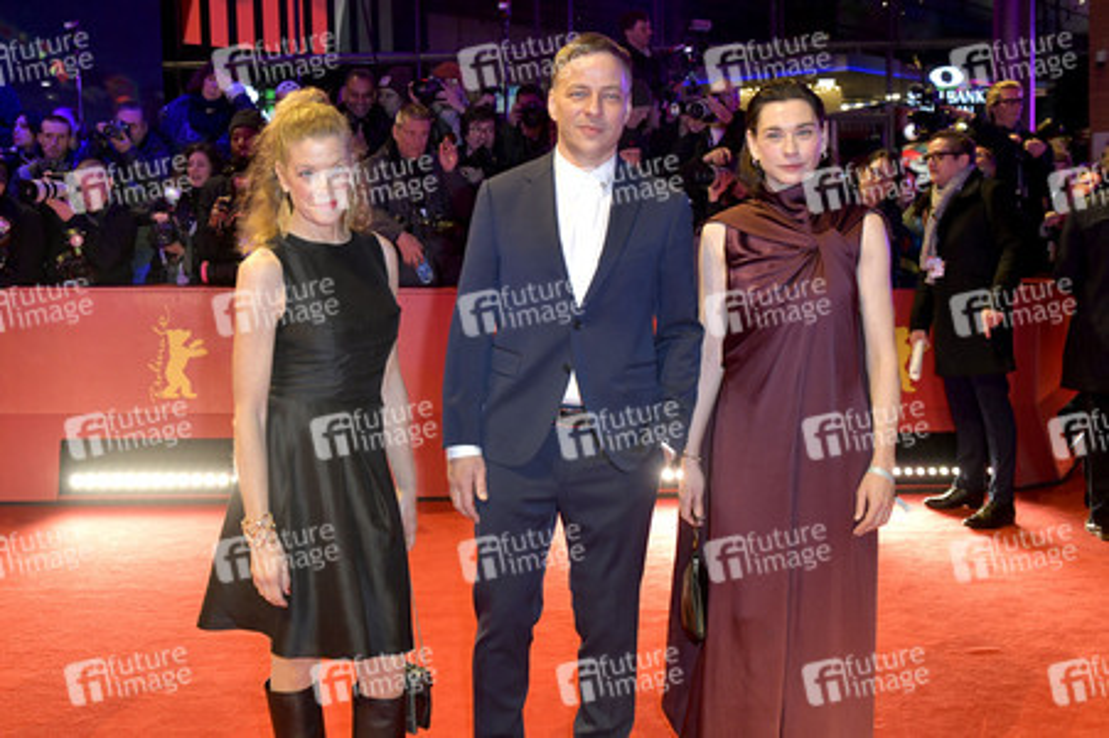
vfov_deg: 38.8
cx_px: 554
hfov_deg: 55.8
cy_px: 369
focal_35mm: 34
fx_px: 1047
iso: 1600
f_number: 5.6
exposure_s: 1/250
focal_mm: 34
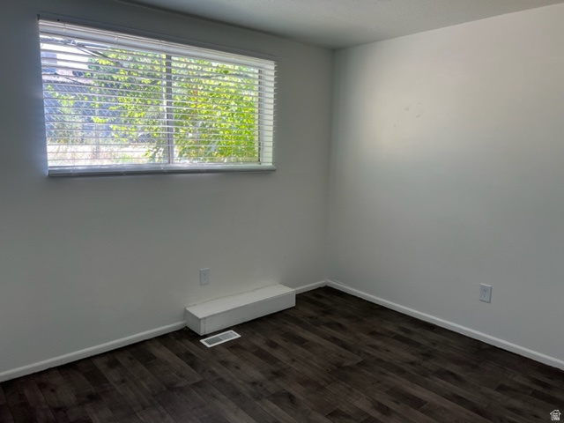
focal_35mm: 26
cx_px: 282
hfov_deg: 67.3
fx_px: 424
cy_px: 212
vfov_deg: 53.1
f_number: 1.5
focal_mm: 5.7
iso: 40
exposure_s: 1/121
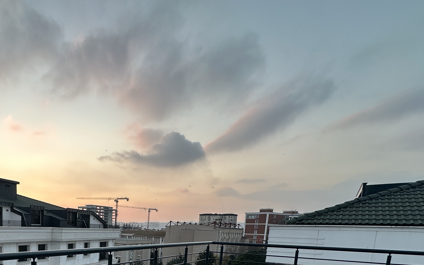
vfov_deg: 39.3
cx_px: 88
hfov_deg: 62.9
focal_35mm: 27
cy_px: 279
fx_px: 312
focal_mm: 2.22
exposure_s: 1/99
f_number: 2.2
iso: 64
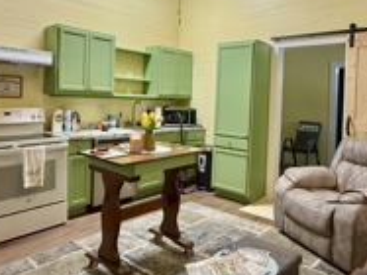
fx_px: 318
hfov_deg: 59.8
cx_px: 208
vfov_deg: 46.4
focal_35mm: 30
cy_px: 106
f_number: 2.2
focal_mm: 2.22
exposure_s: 1/120
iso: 250
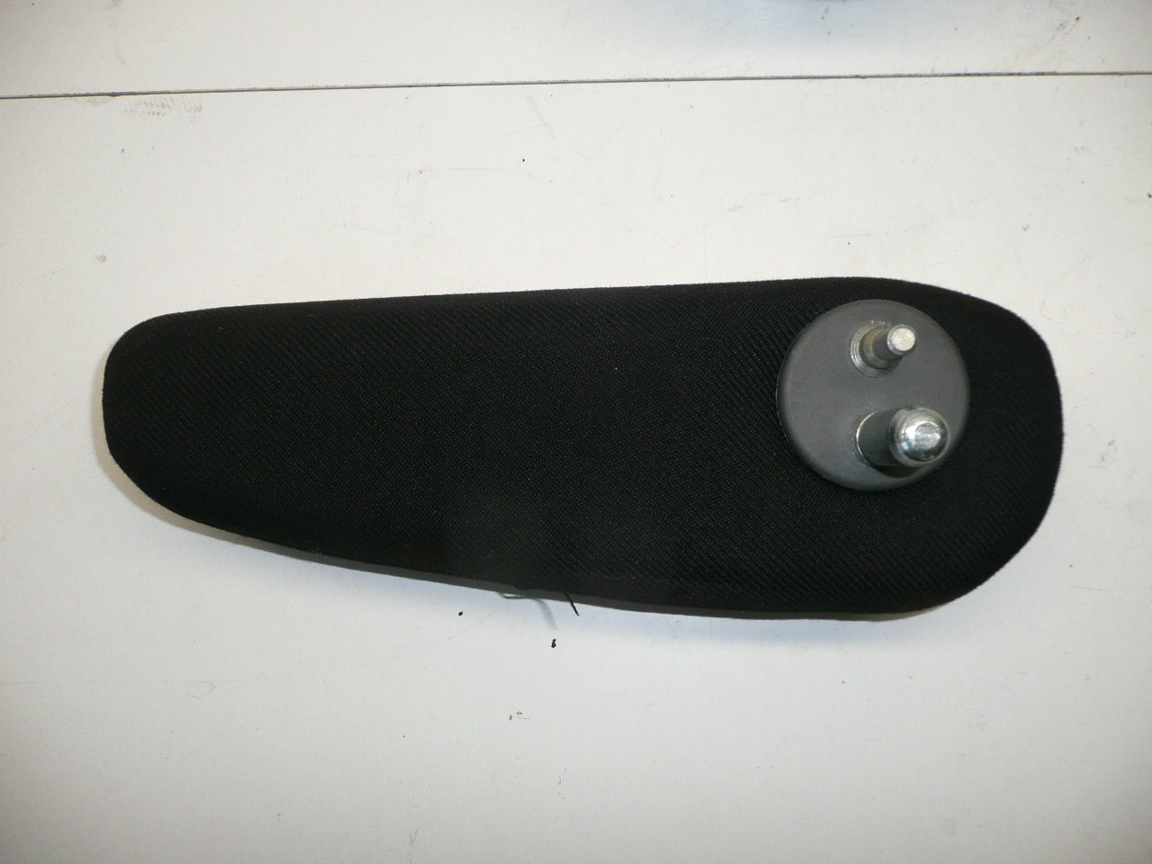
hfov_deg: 63.4
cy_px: 432
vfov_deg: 49.7
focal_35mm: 28
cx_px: 576
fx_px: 932
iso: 100
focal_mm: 4.6
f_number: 3.3
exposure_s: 1/80
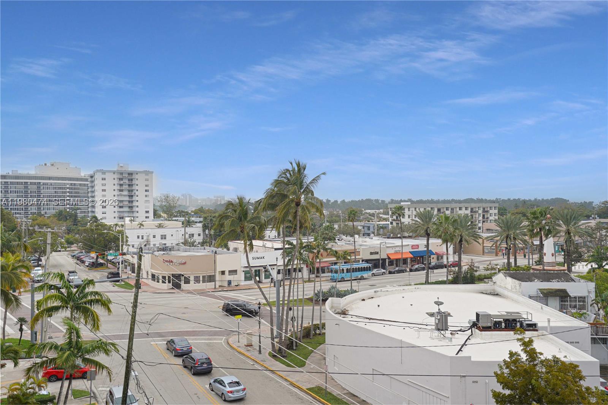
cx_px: 304
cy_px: 202
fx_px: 540
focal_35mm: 32
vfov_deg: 41.1
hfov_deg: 58.7
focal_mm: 32
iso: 50
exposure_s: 1/160
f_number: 4
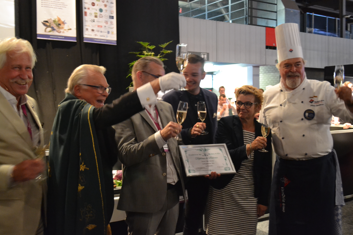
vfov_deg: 34.2
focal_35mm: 39
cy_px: 118
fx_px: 382
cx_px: 176
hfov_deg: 49.6
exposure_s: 1/15
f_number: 4.2
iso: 3200
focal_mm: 26
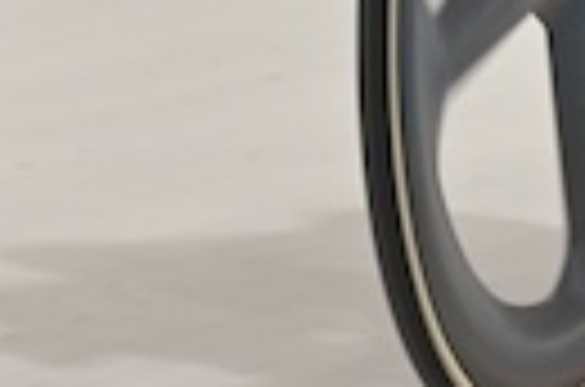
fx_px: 17994
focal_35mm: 1110
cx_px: 724
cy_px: -488
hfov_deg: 1.9
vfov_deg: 1.2
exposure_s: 1/500
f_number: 5.6
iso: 1800
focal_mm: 180
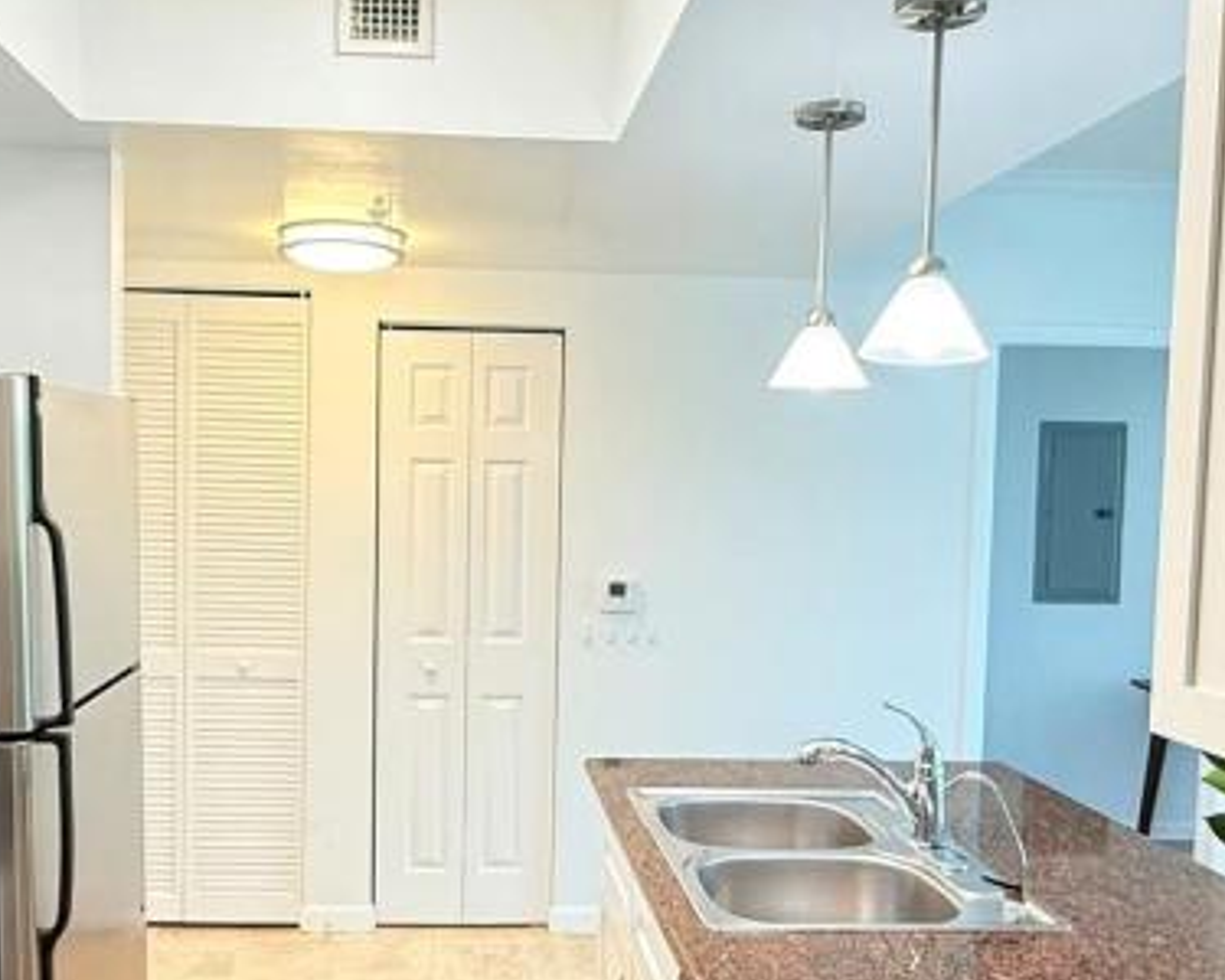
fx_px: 1269
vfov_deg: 42.1
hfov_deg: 51.4
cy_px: 562
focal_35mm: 35
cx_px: 523
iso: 320
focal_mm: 2.22
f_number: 2.2
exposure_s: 1/60
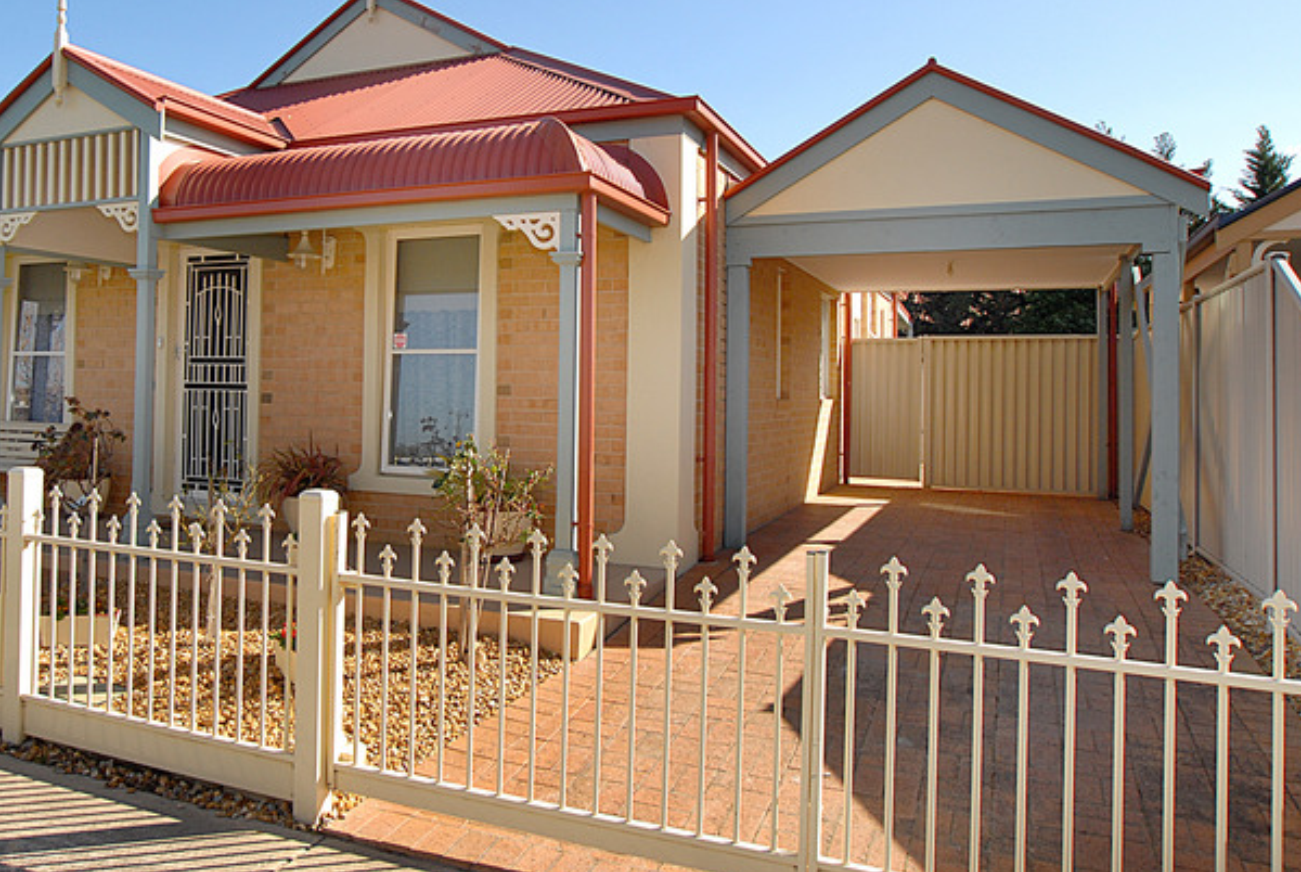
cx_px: 501
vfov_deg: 46.2
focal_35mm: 28
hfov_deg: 64.6
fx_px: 1013
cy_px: 338
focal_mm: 14
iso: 200
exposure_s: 1/200
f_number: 8
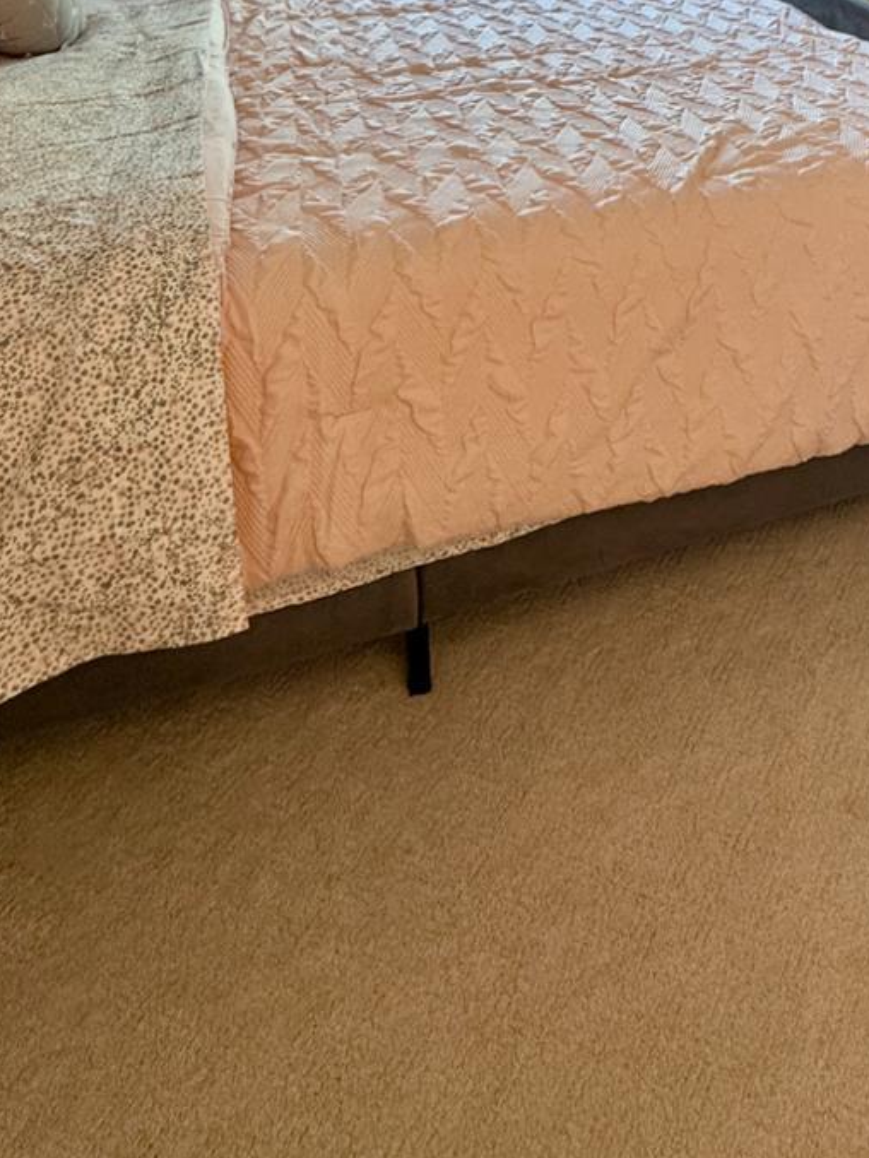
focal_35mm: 31
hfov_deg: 44.0
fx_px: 1037
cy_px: -60
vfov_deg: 46.3
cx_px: 649
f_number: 2.2
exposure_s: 1/60
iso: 200
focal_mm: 2.22
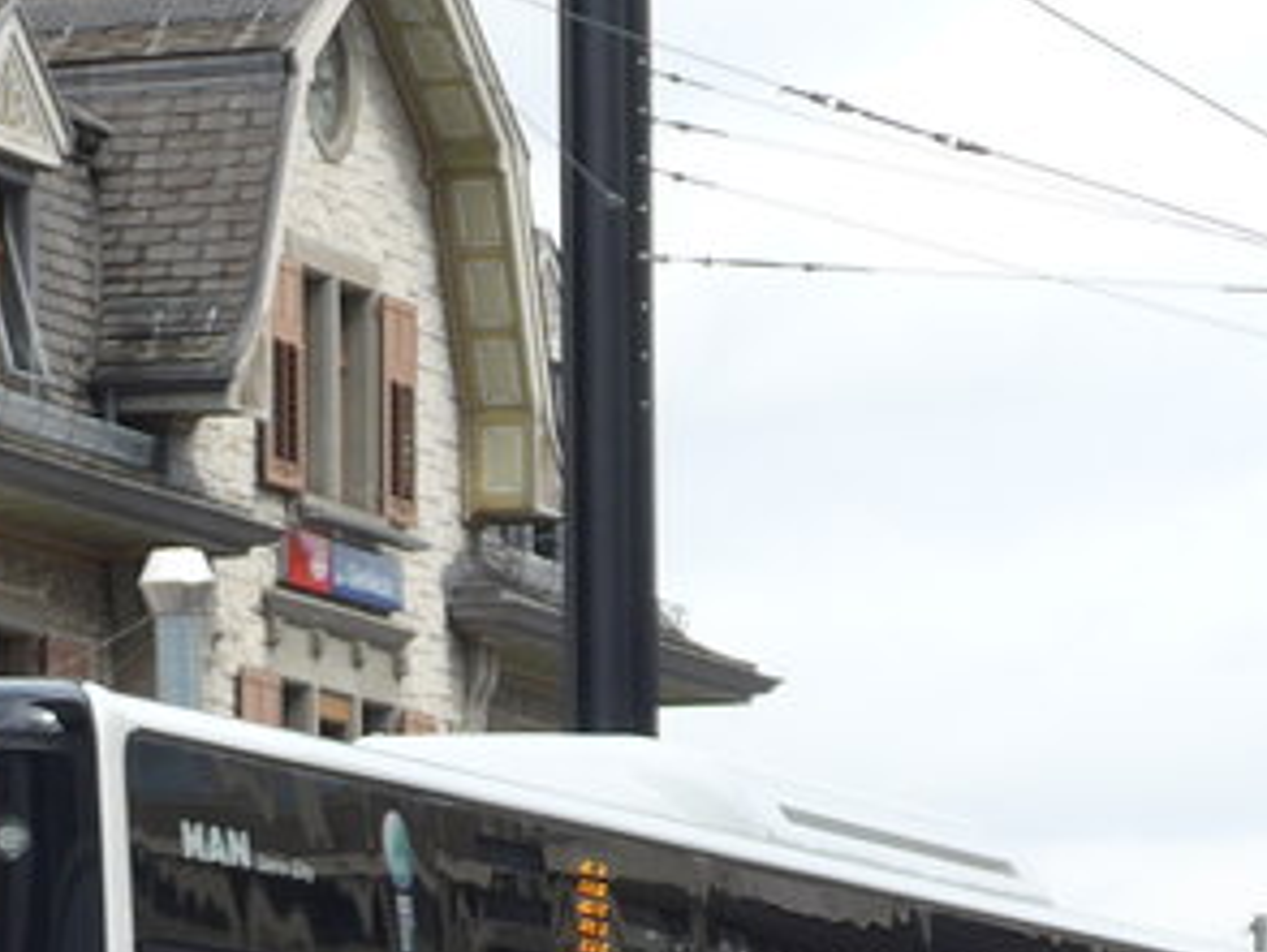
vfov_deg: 5.8
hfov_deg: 7.8
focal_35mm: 253
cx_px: 108
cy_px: 1340
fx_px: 9268
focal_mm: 12.7
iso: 80
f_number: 3.7
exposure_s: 1/640
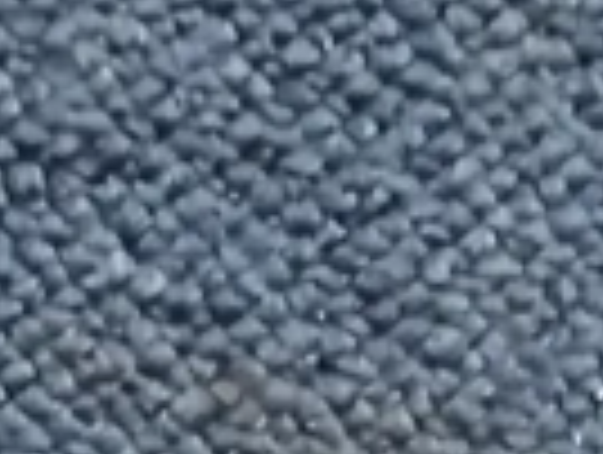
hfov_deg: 9.7
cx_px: 1044
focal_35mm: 194
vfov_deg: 6.6
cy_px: 1605
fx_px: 3385
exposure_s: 1/20
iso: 500
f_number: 1.8
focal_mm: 3.98
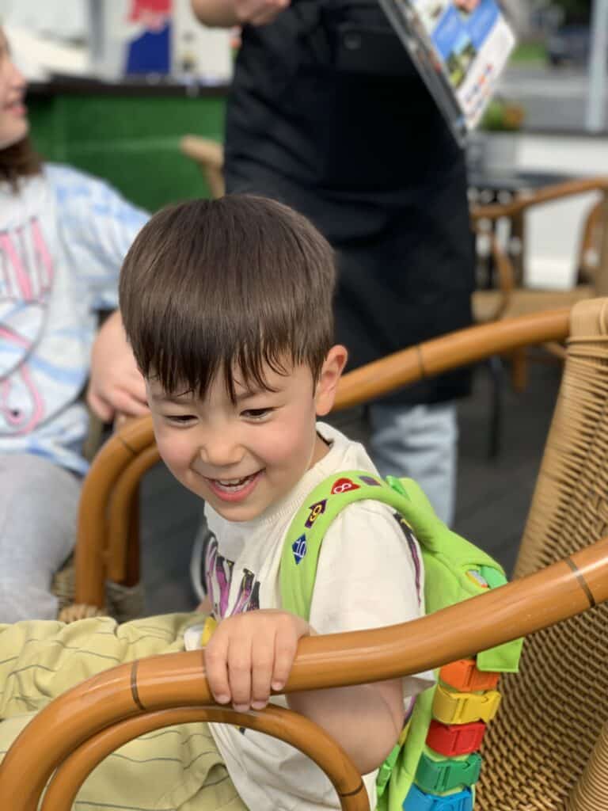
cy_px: 406
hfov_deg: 28.0
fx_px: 1218
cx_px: 304
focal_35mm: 52
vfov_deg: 36.8
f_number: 2.4
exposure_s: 1/585
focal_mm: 6
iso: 16
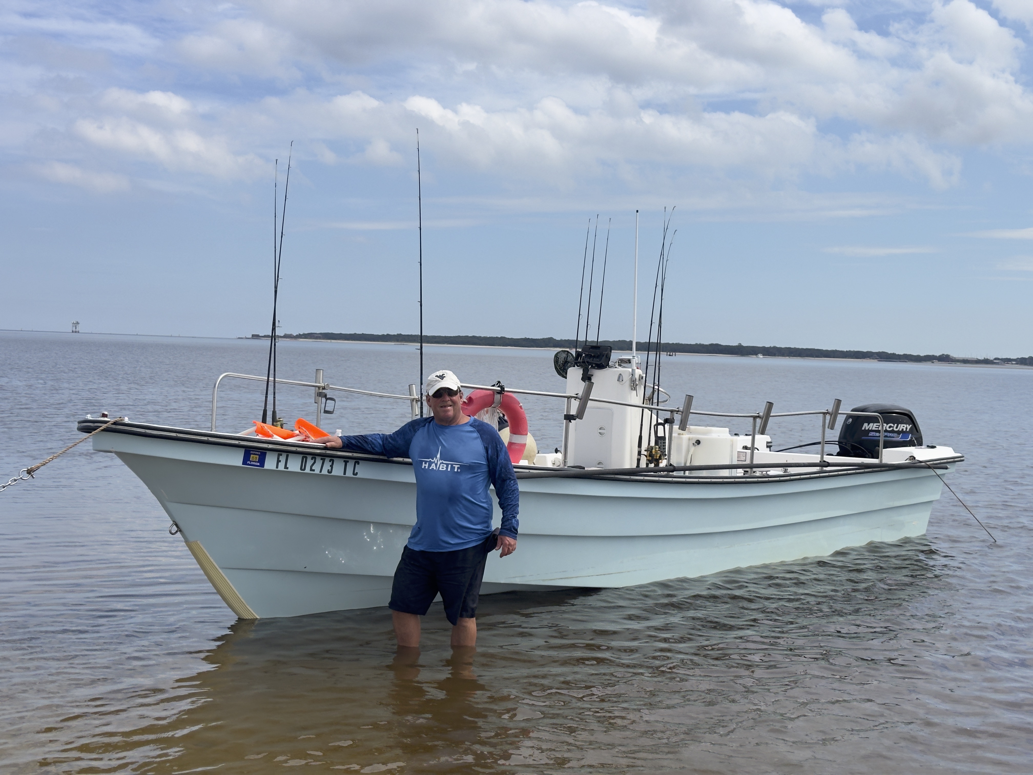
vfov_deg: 30.3
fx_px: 1432
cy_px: 388
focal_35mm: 48
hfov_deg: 39.7
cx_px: 516
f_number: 1.78
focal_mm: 6.86
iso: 64
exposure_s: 1/4566
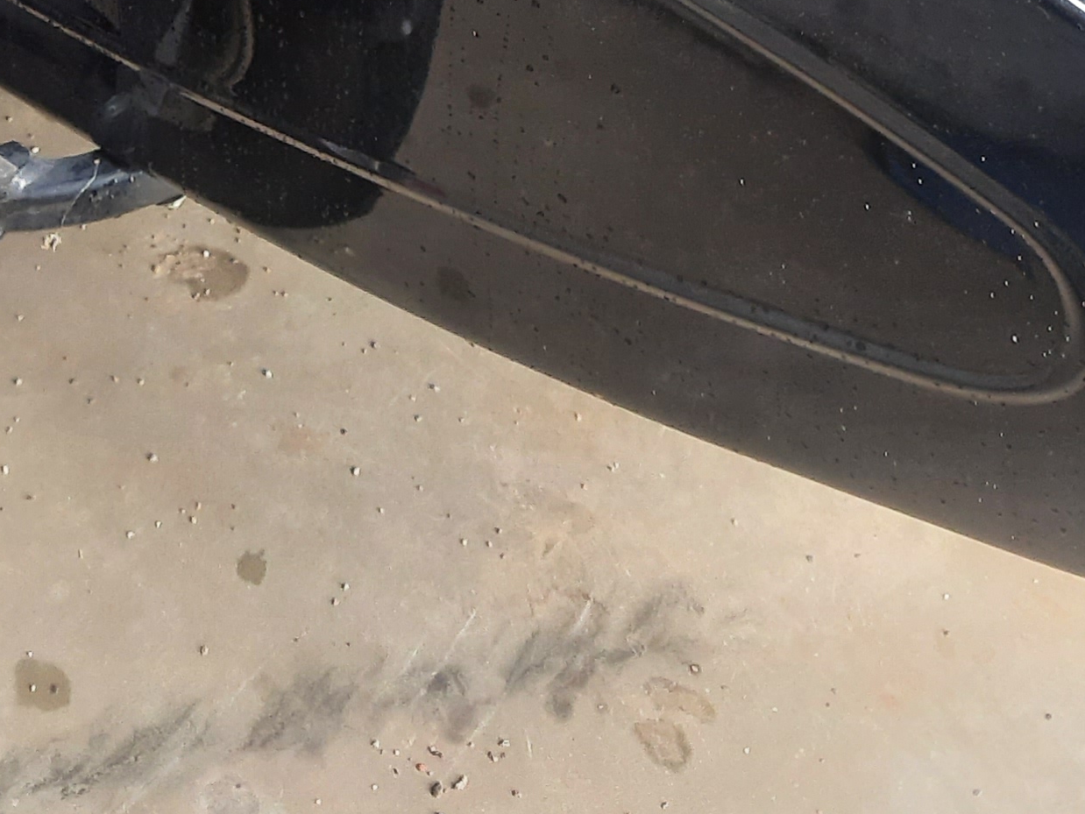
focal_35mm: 84
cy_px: -353
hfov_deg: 23.2
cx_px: 371
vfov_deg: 16.3
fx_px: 2633
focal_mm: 3.92
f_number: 1.7
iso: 50
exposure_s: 1/120
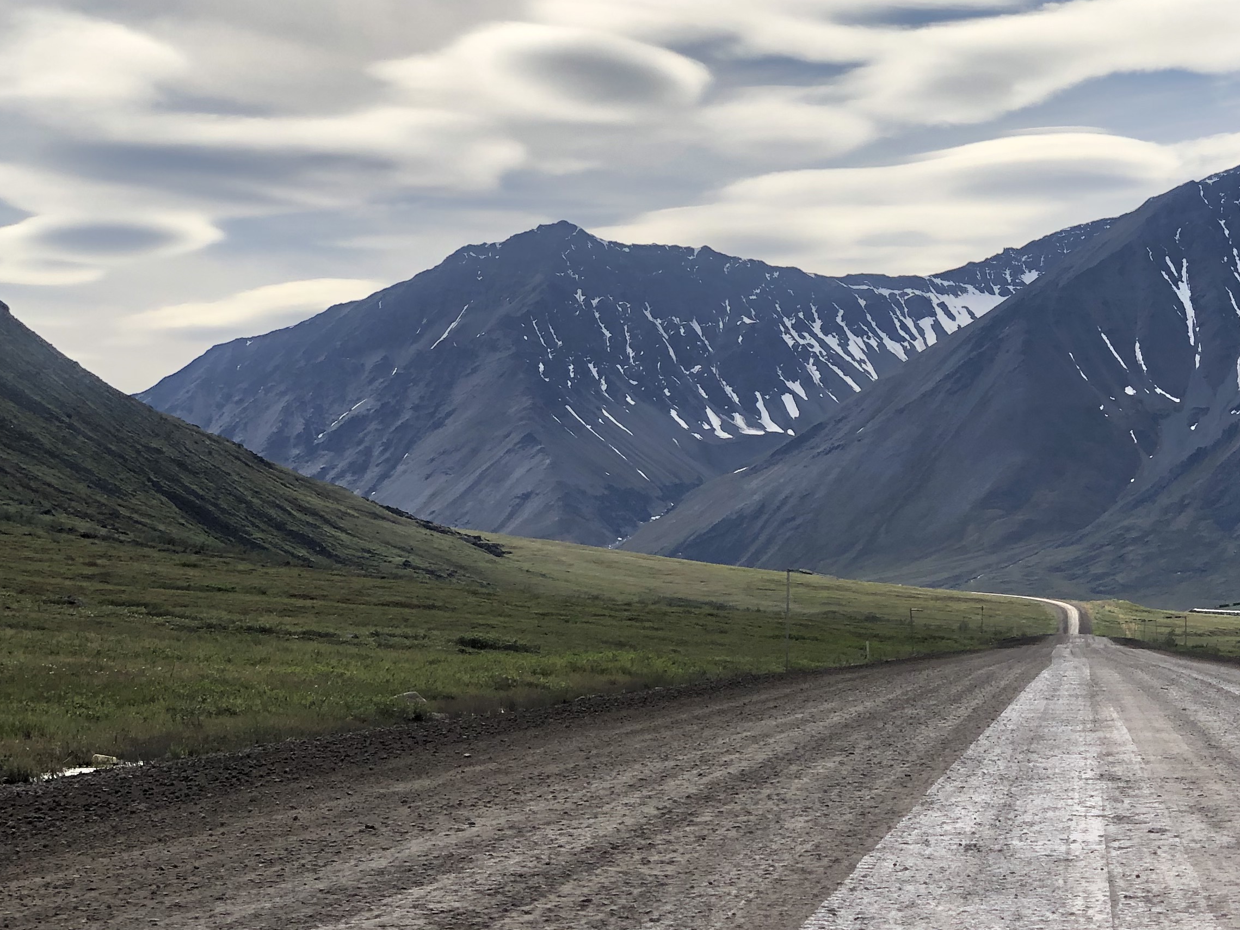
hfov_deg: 21.0
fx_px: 3295
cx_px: 1019
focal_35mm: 92
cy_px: 713
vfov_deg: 16.0
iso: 16
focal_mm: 6
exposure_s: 1/867
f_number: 2.4
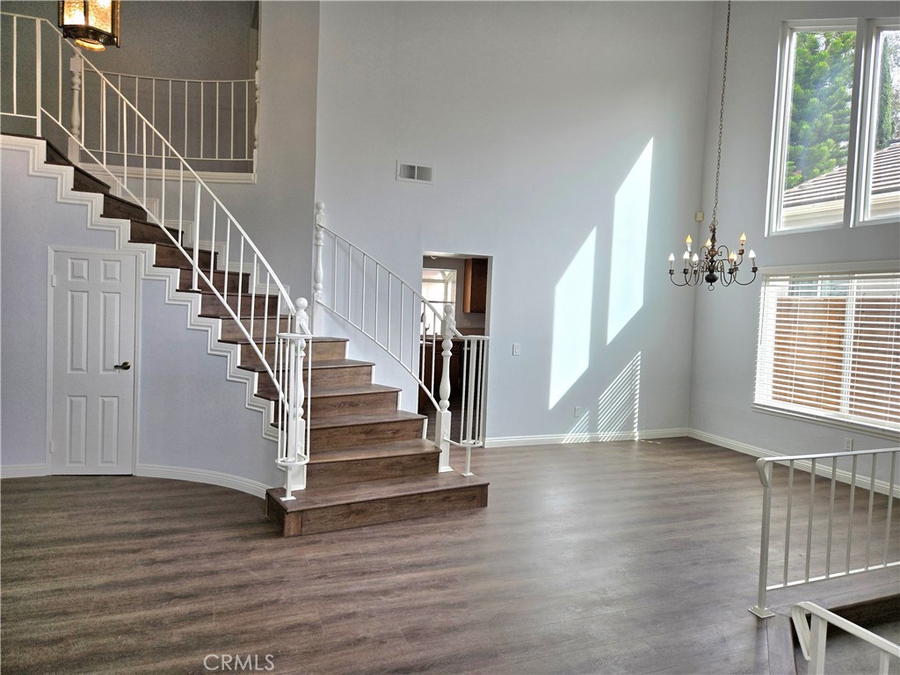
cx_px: 450
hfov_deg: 73.9
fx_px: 598
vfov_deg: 58.9
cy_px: 338
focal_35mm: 23
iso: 80
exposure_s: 1/1000
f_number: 1.8
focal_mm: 5.4
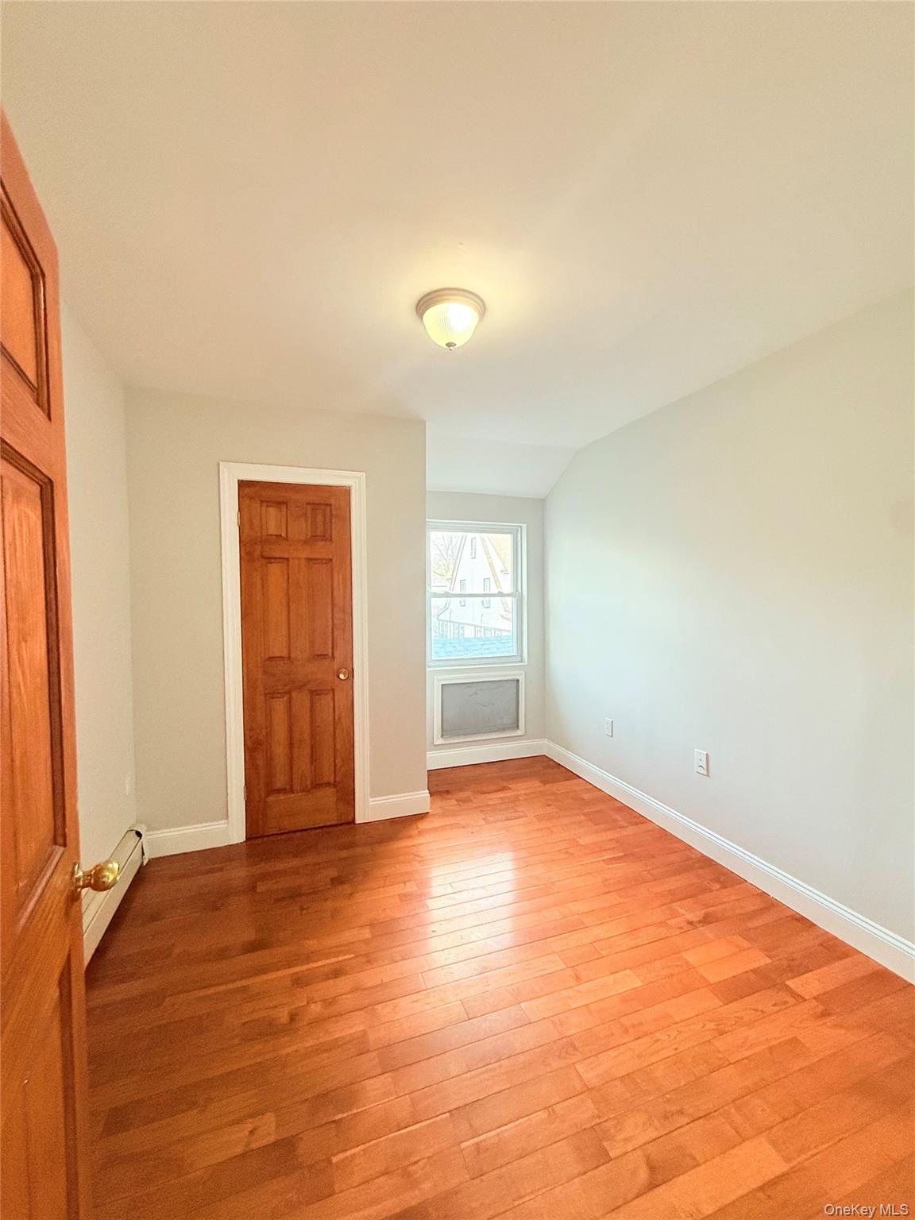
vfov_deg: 102.1
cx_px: 458
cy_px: 610
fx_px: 493
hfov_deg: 85.7
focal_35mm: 14
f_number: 2.2
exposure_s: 1/120
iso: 640
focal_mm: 2.22
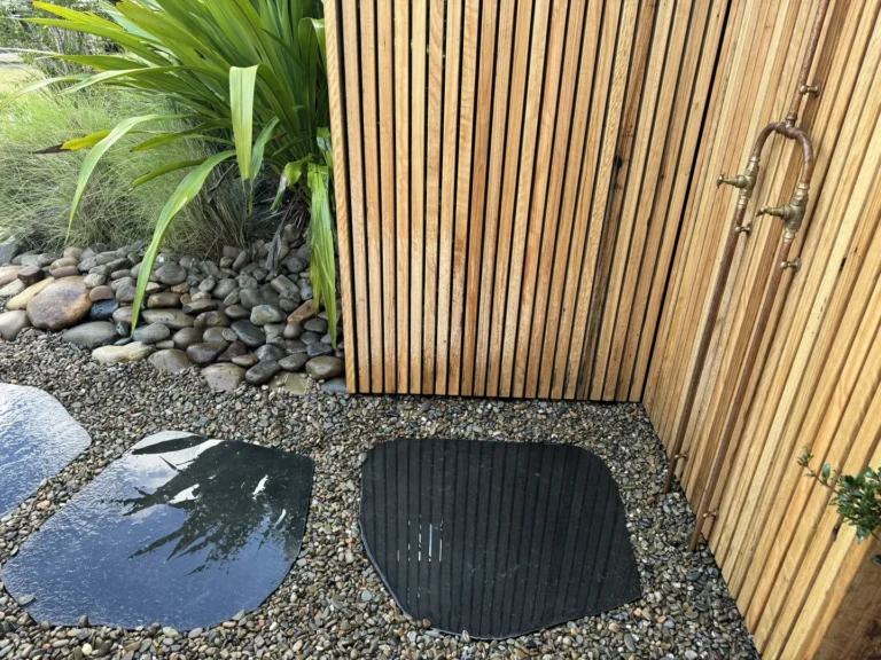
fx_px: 611
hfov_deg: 71.6
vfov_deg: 56.8
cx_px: 440
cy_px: 330
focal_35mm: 24
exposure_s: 1/121
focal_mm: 6.76
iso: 125
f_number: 1.78
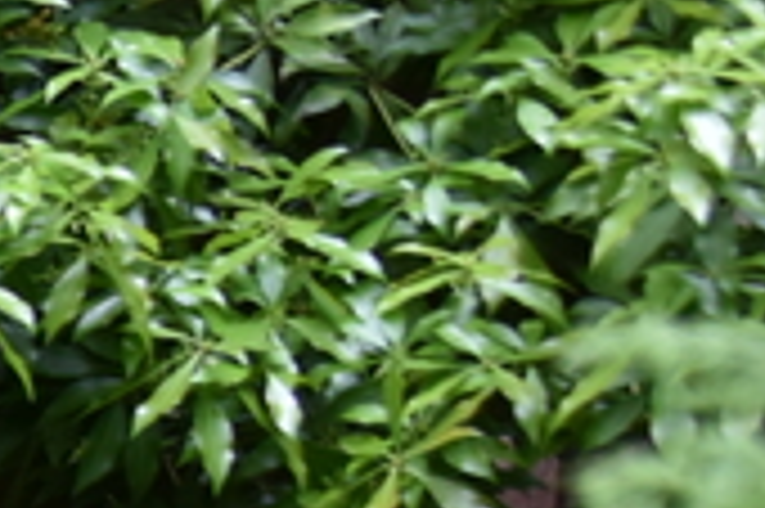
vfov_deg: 4.8
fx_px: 5753
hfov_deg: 6.6
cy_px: 1546
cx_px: -1922
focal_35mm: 271
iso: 450
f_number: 4
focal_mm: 36
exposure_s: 1/80
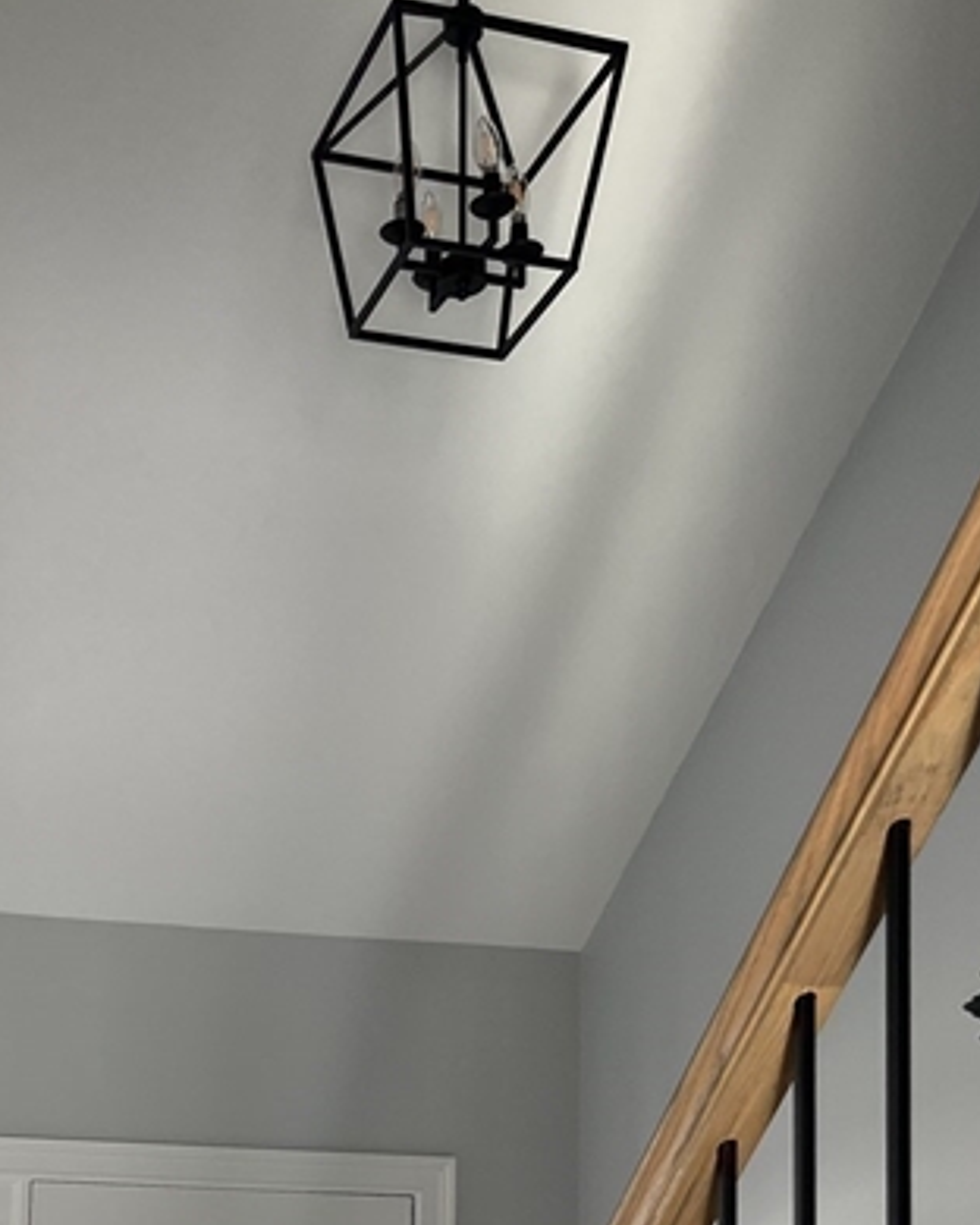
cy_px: 1165
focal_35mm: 50
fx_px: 1813
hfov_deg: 29.1
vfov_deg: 34.6
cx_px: 110
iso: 125
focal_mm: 5.1
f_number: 1.6
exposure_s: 1/120
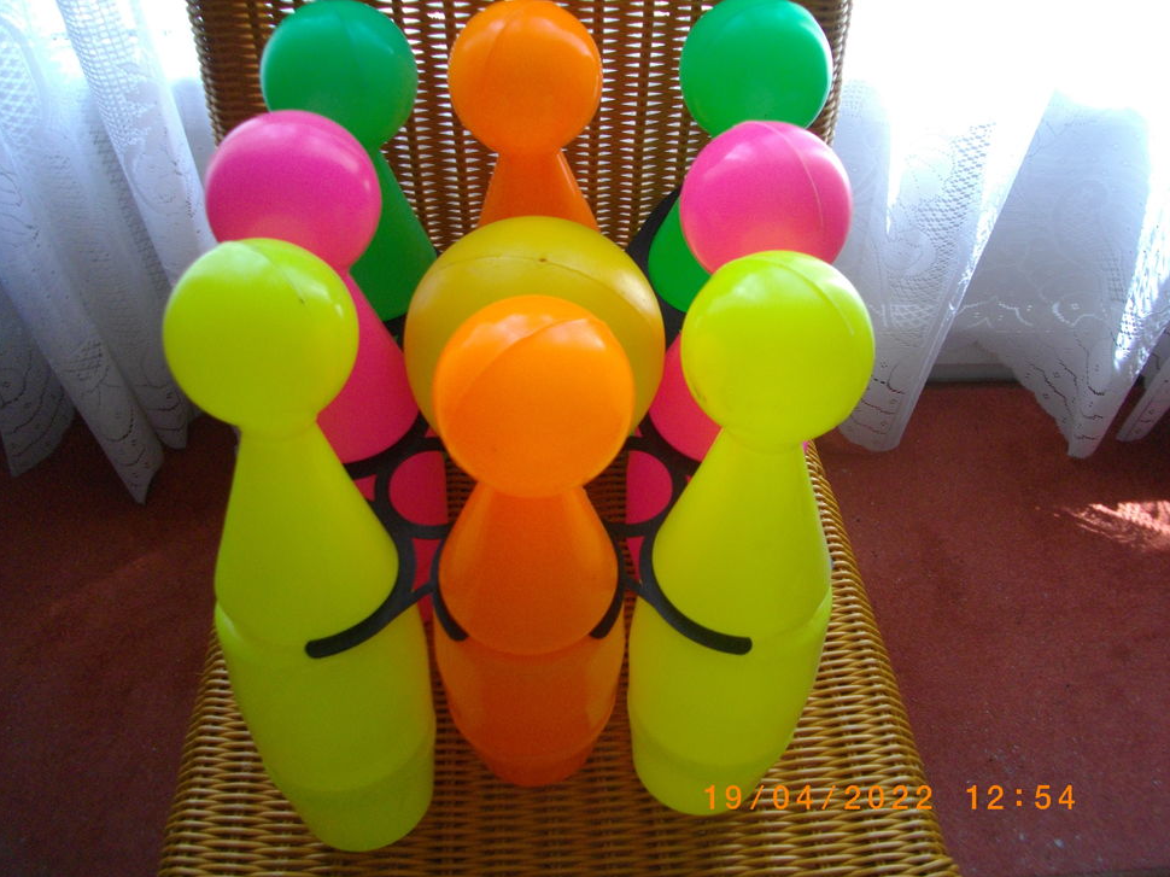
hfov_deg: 55.4
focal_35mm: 33
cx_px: 596
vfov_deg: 42.9
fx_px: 1115
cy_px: 443
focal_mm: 5.7
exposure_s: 1/125
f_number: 2.9
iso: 200
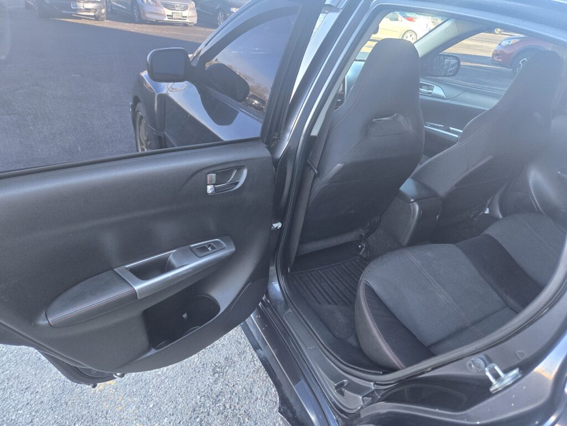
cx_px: 284
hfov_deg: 73.9
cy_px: 213
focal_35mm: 23
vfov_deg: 58.9
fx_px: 377
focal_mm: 5.4
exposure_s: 1/120
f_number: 1.8
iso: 200
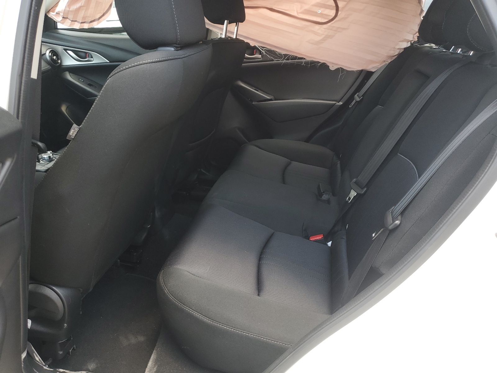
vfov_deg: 53.1
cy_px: 186
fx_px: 373
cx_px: 248
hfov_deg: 67.3
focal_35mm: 26
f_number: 1.5
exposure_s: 1/217
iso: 50
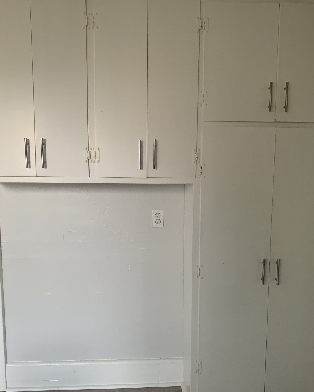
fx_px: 372
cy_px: 226
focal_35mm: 32
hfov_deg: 45.8
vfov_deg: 55.4
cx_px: 158
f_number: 1.8
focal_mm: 4.25
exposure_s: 1/60
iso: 320
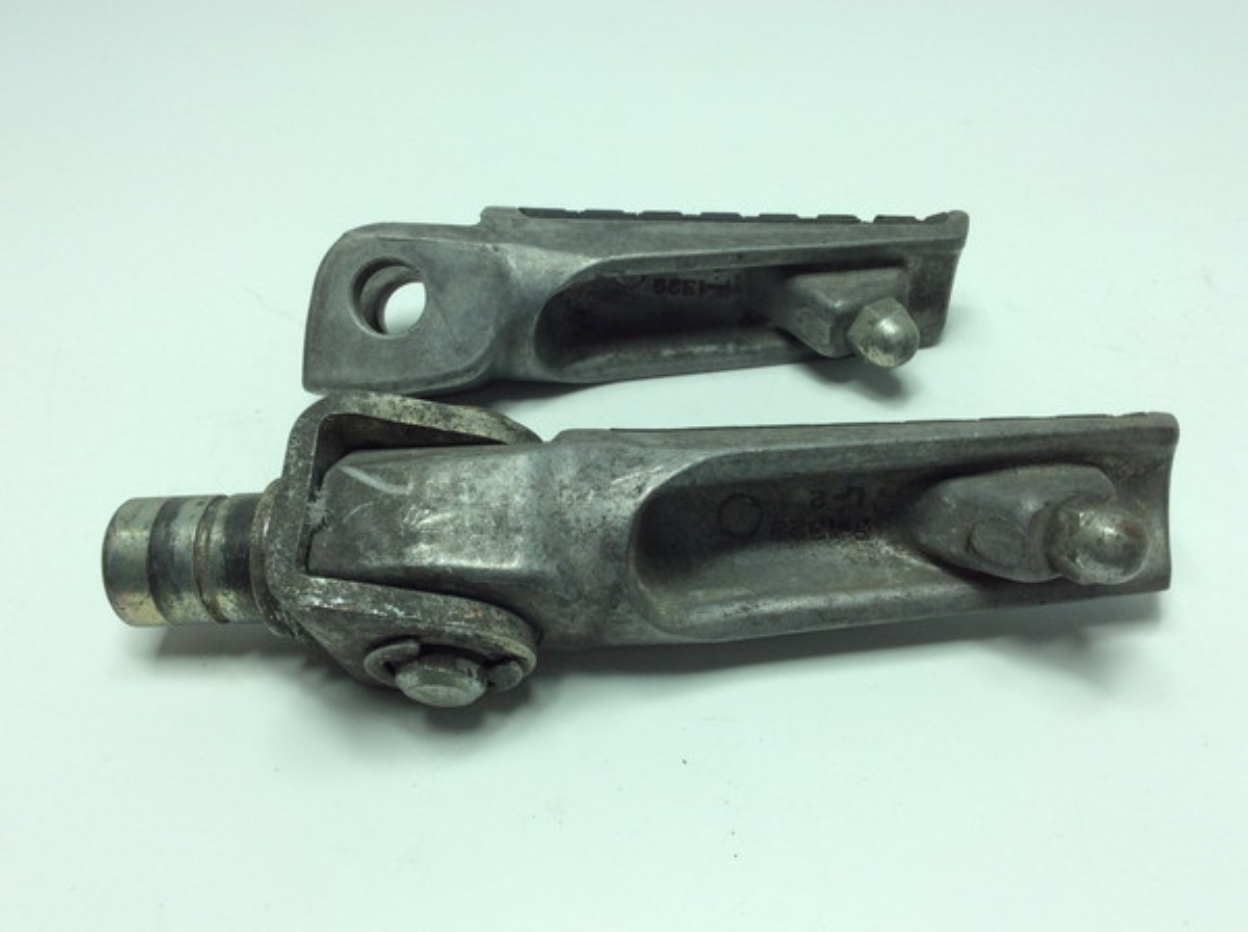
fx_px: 1152
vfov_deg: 44.0
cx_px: 624
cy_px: 466
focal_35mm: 32
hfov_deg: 56.9
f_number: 2.4
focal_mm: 3.3
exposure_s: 1/403
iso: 32
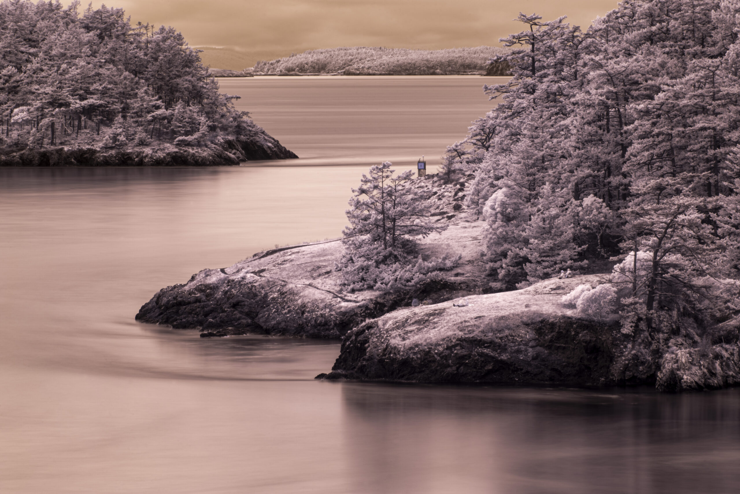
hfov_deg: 6.9
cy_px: 247
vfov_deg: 4.6
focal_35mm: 300
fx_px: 6169
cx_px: 370
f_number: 32
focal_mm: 300
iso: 50
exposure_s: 181
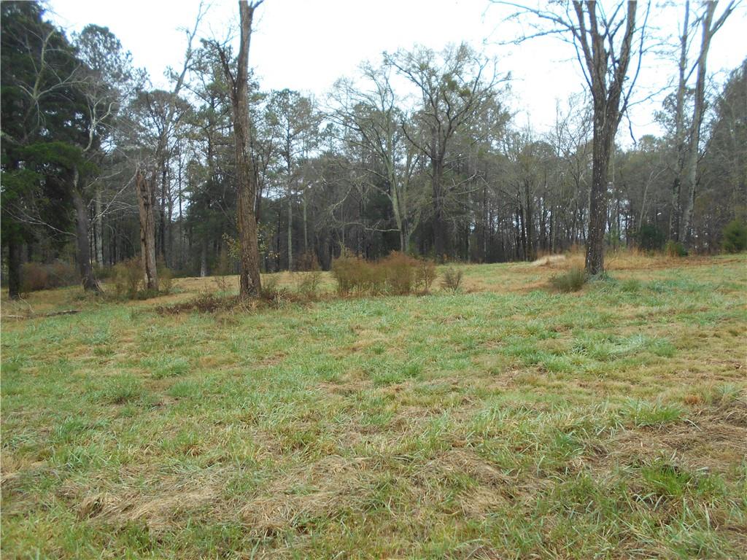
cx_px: 374
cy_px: 280
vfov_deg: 53.1
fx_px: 561
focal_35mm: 26
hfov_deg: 67.3
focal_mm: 4.6
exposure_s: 1/80
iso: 80
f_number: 3.2
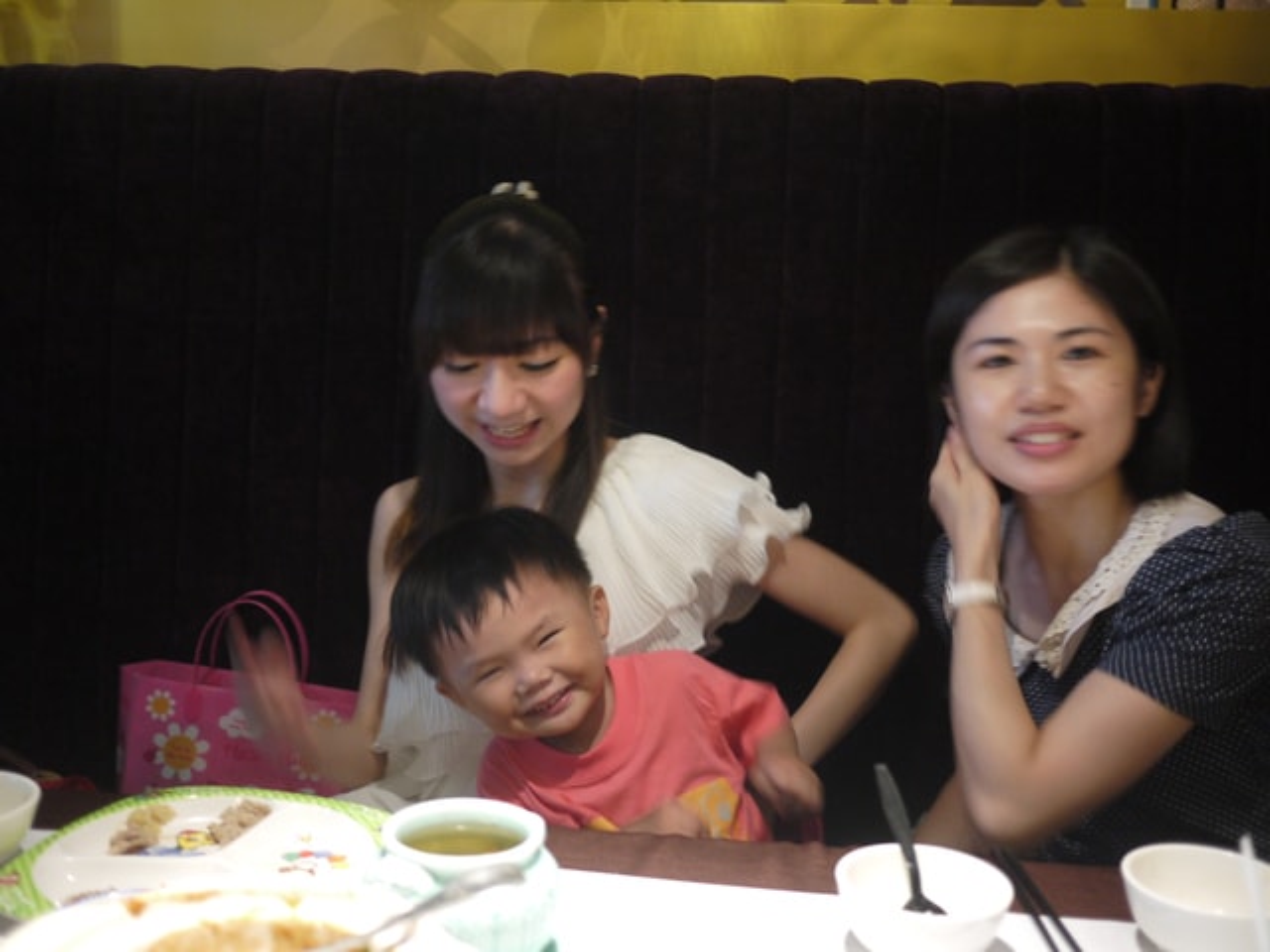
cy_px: 476
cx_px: 635
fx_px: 1468
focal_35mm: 40
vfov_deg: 36.0
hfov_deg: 46.8
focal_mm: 20
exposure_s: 1/30
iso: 400
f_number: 1.7
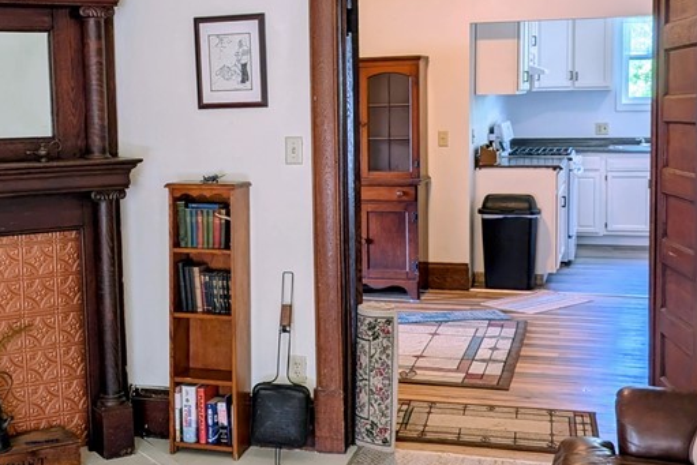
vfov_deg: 27.0
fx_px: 968
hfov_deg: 39.1
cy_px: 190
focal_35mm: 50
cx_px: 231
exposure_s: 1/36
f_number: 1.68
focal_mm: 6.9
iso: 24
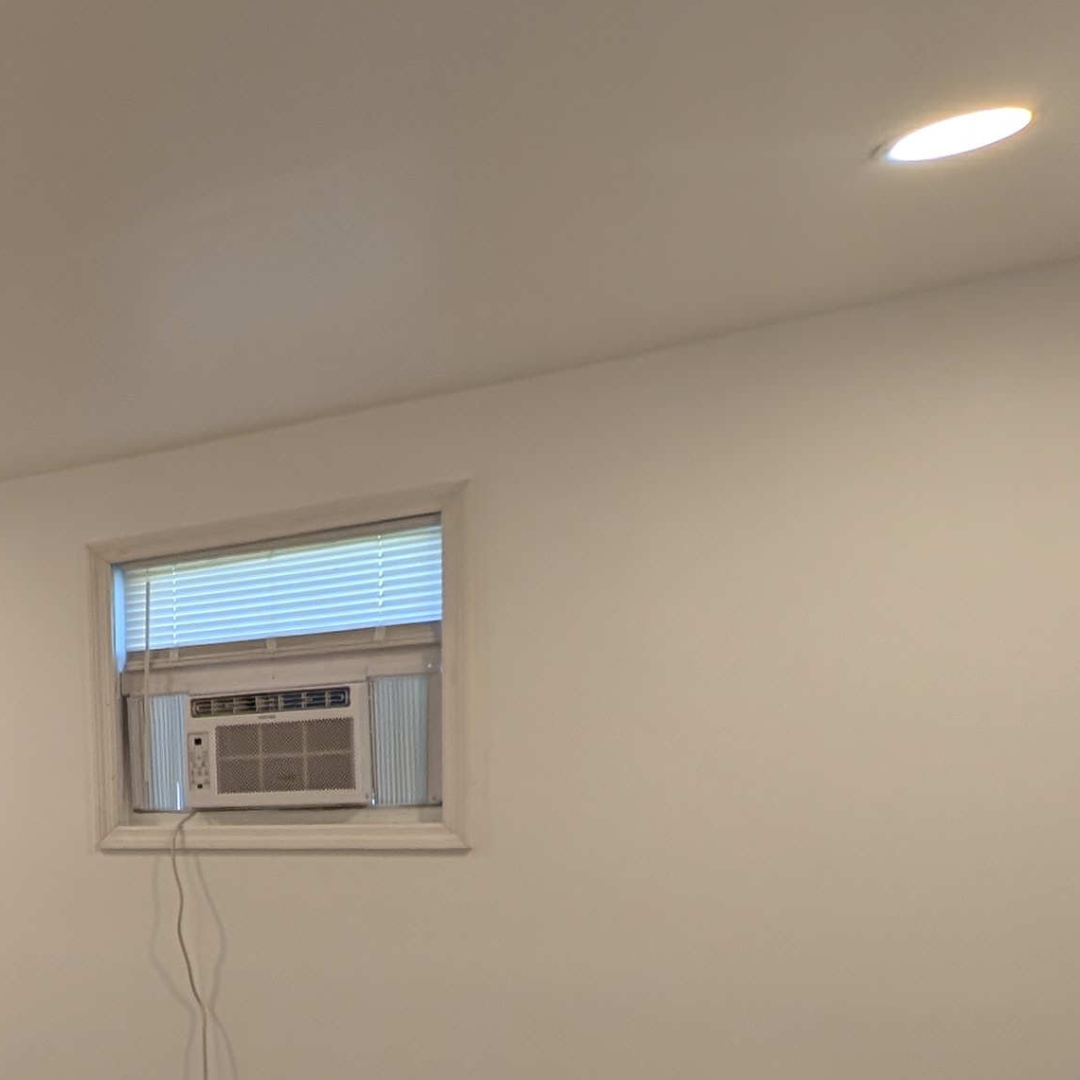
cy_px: 863
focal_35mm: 38
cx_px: -396
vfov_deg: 41.9
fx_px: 1341
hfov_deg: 31.3
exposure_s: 1/46.2
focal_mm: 2.23
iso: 41
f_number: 1.95
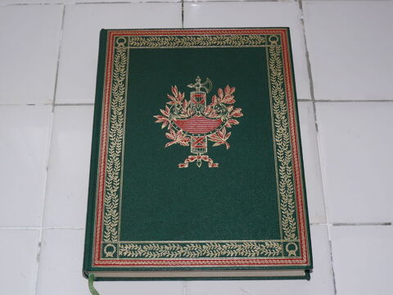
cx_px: 196
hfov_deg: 34.9
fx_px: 624
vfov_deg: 26.6
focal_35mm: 55
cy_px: 148
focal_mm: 10.1
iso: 100
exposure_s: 1/30
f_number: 3.2
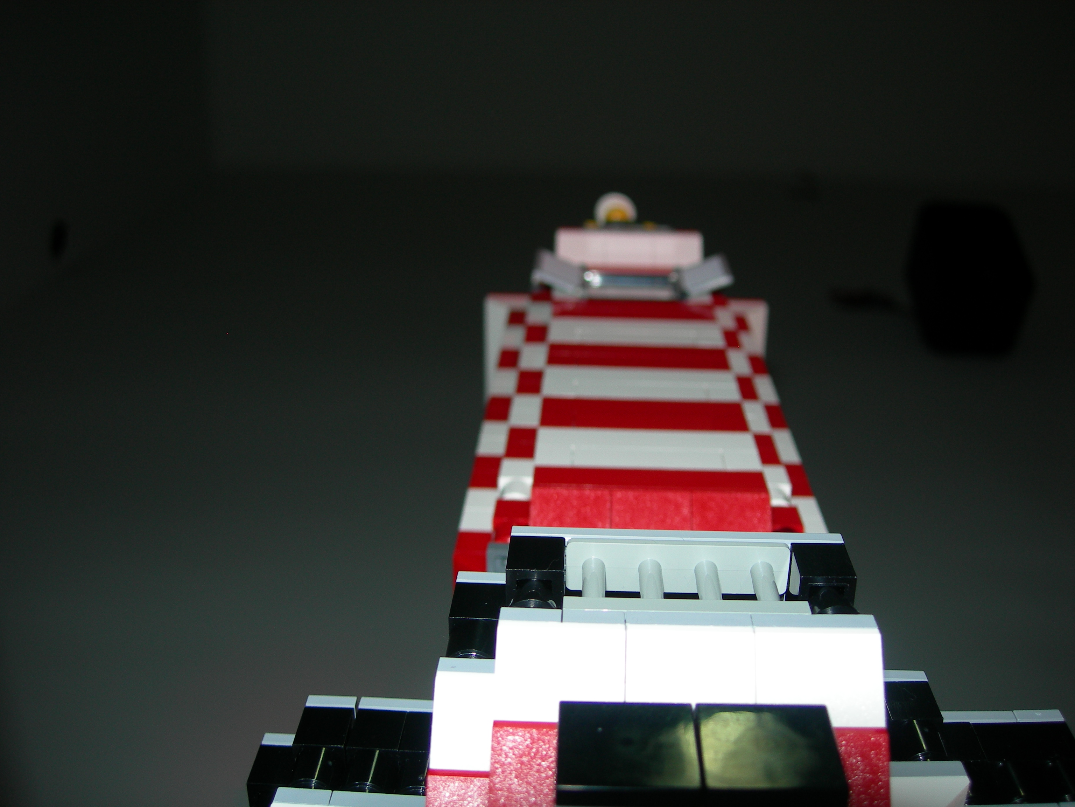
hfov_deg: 49.0
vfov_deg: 37.7
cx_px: 538
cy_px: 404
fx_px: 1180
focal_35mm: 38
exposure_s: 1/60.1
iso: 50
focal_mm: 7.8
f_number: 2.8
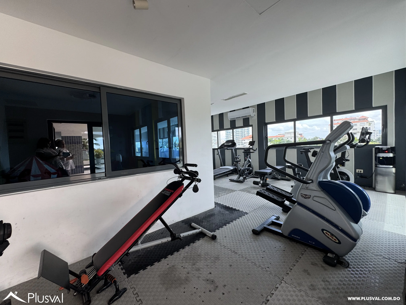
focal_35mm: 14
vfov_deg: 85.7
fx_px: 164
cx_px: 203
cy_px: 152
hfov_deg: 102.1
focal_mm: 2.22
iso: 50
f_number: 2.2
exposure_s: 1/99
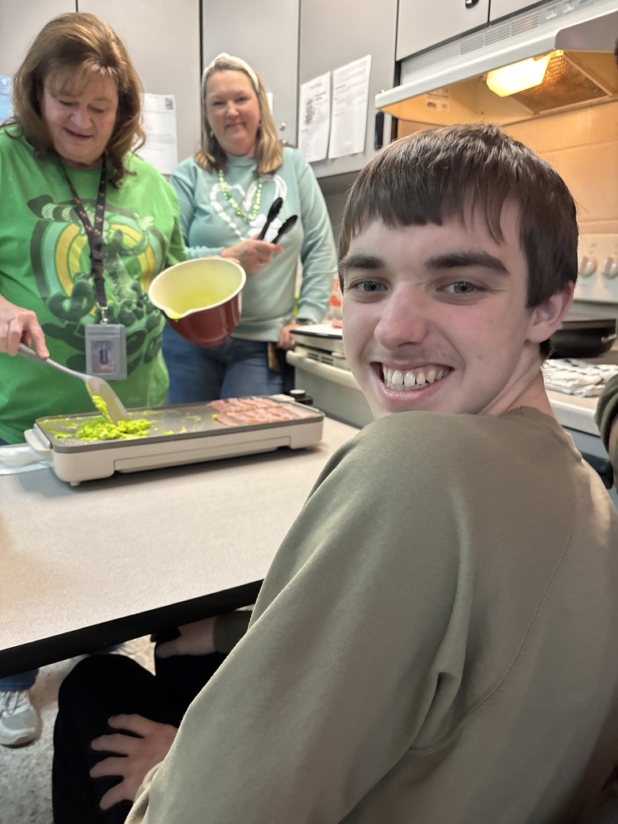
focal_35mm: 26
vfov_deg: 67.3
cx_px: 309
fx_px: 619
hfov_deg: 53.1
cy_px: 412
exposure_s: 1/60
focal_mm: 5.96
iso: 200
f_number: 1.6
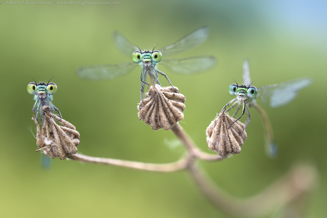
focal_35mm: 60
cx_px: 164
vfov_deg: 22.6
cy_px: 109
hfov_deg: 33.4
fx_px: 545
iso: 250
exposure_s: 1/100
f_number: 11
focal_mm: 60
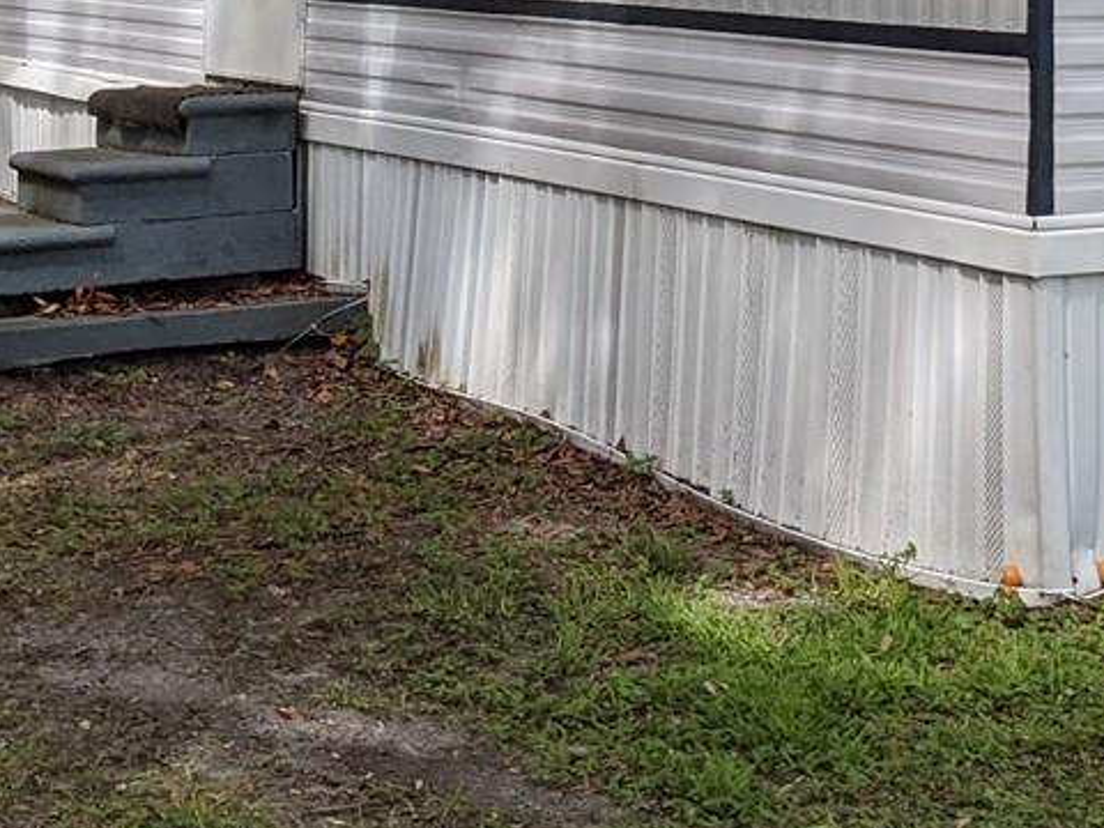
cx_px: 881
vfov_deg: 15.2
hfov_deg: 21.5
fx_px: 2870
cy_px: -426
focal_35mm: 90
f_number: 1.73
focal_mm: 4.38
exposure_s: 1/2132
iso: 53
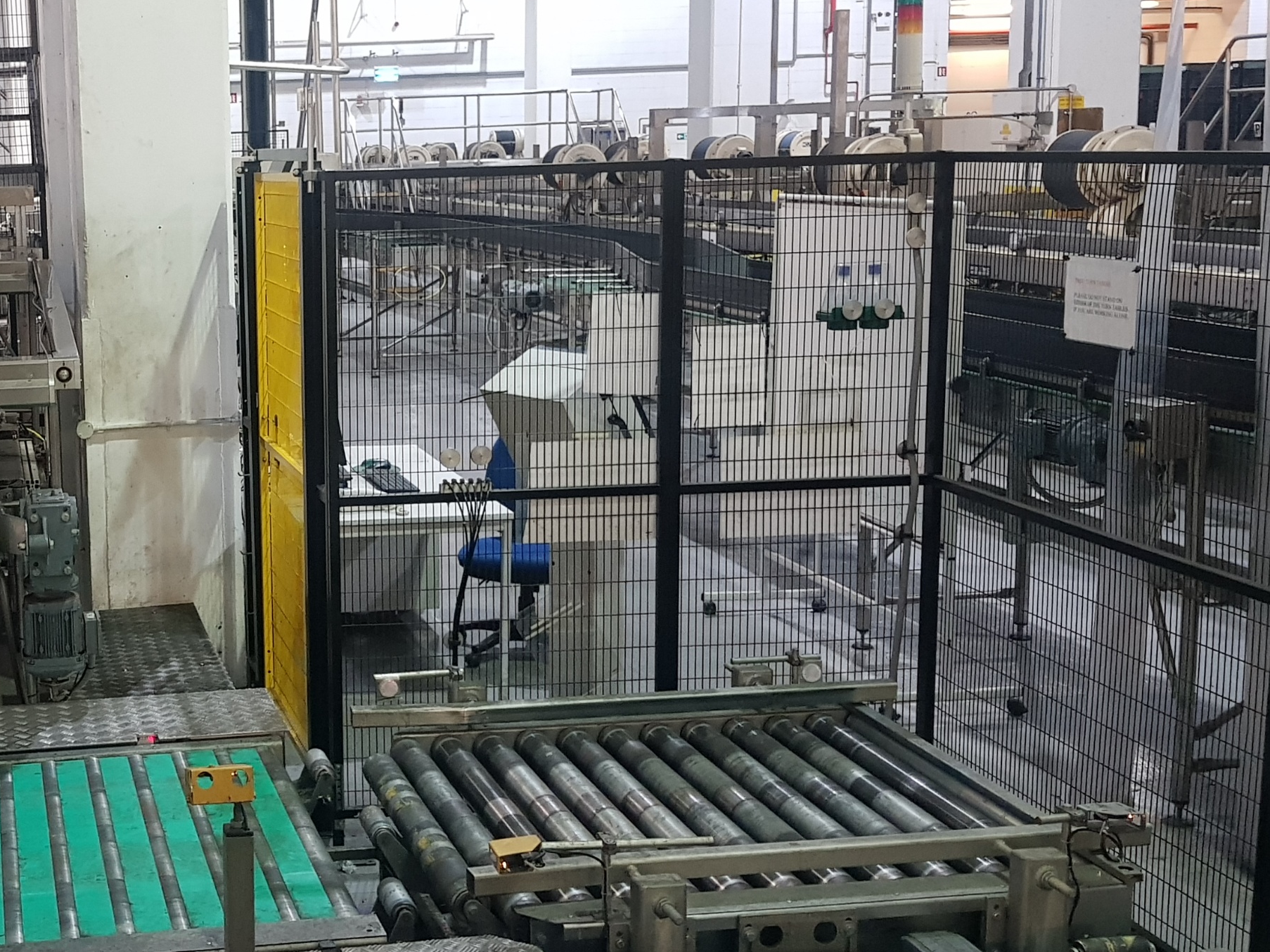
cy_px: 393
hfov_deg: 37.9
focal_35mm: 47
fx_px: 1724
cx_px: 138
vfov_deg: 30.8
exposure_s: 1/25
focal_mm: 4.3
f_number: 1.7
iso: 250
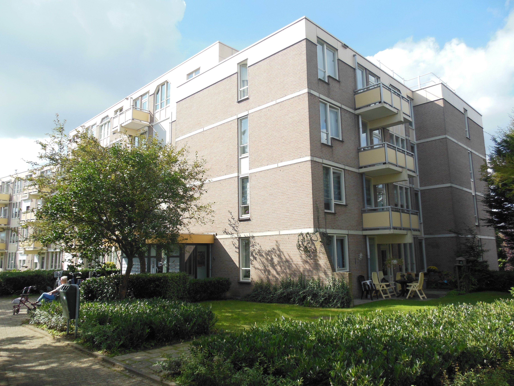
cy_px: 193
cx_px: 257
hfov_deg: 69.4
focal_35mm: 25
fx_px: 371
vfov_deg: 54.9
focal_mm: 4.5
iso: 125
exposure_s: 1/800
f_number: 3.2
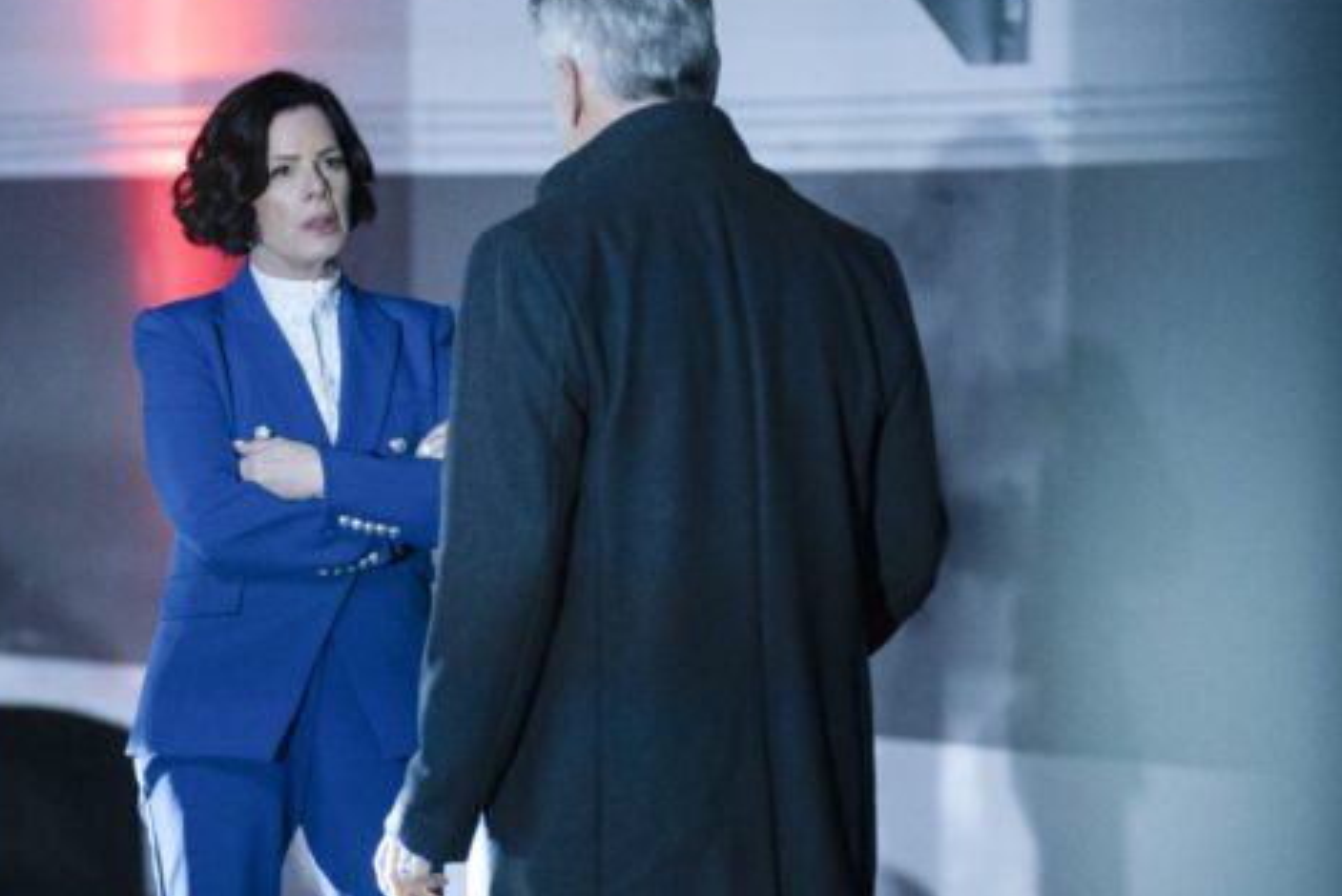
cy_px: 724
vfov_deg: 6.4
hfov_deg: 9.6
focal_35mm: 215
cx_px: 524
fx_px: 8017
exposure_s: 1/160
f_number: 2.8
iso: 3200
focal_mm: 112
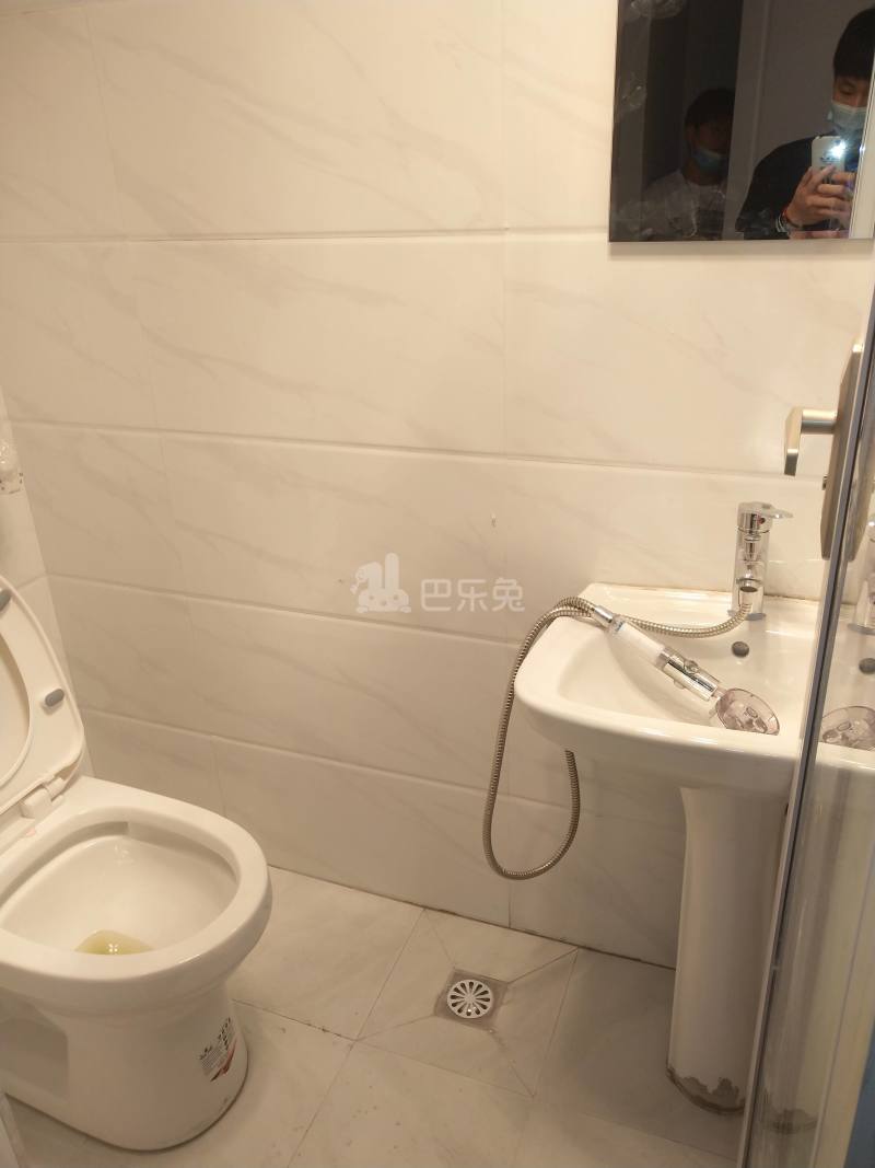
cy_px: 584
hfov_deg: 46.8
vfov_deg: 60.0
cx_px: 438
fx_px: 1011
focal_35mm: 30
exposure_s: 1/182
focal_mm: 3.95
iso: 51
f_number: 1.8
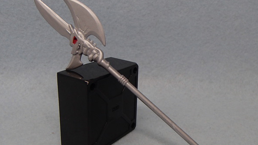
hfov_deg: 49.4
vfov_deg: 29.0
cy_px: 82
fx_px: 281
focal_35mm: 41
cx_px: 128
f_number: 4.7
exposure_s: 1/160
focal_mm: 6.64
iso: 200
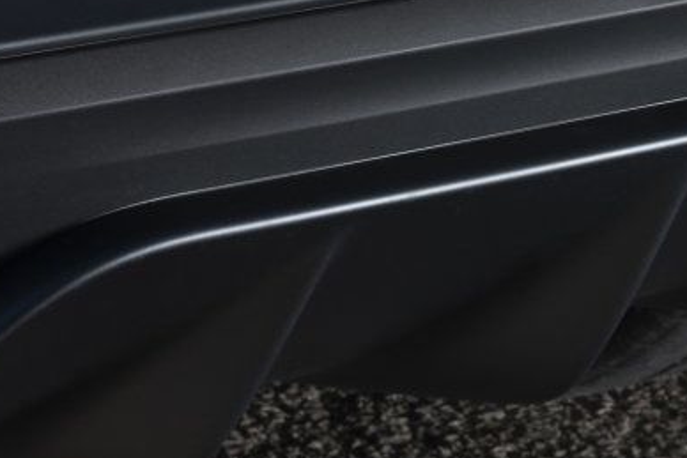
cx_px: 74
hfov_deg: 8.0
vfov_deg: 5.3
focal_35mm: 258
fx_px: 4925
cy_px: 51
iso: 200
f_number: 16
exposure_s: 1/25
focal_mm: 50
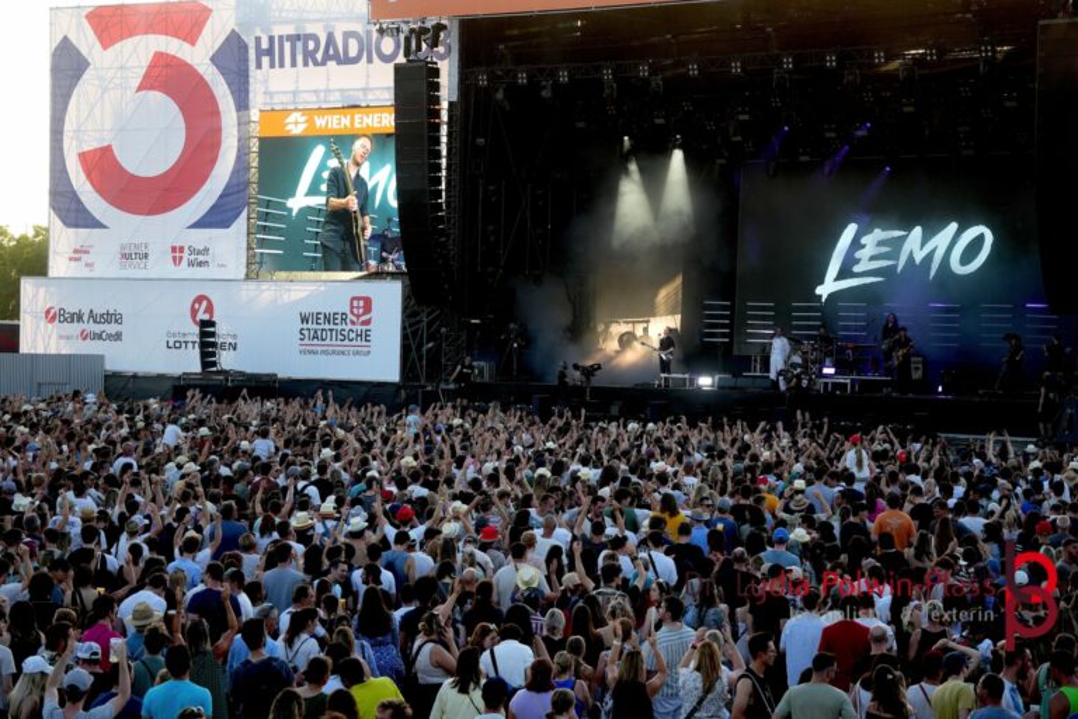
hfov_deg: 21.6
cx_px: 539
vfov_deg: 14.5
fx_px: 2830
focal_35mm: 94
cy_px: 360
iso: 100
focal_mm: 63
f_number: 4.5
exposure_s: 1/100
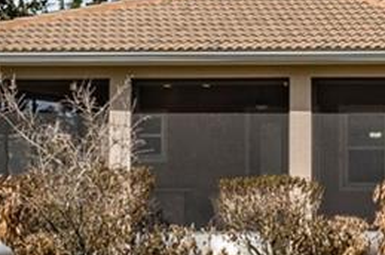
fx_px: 1057
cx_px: 553
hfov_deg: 18.6
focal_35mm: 99
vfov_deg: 13.8
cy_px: 160
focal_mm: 16
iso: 80
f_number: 9
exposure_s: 1/250
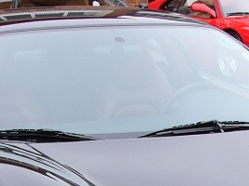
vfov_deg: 10.6
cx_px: 179
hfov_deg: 14.3
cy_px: 224
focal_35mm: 138
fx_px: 992
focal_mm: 6
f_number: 3.7
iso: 50
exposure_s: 1/100
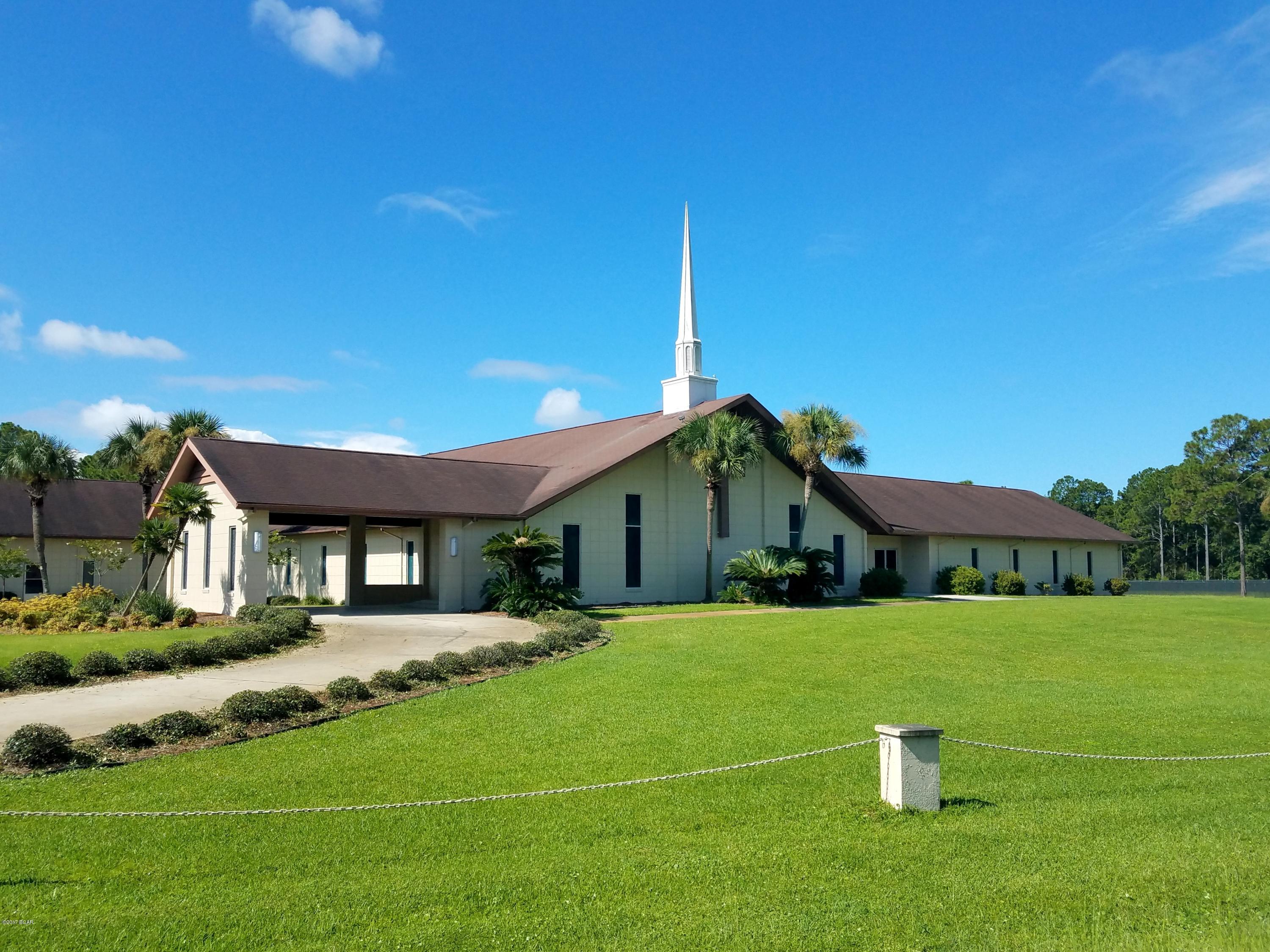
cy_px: 476
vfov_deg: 53.1
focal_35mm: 26
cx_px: 635
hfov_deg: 67.3
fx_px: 954
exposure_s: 1/2080
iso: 40
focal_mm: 4.2
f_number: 1.7
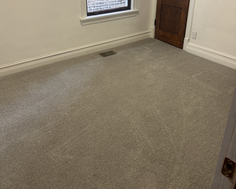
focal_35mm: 32
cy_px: 50
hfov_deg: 55.7
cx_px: 116
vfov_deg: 44.5
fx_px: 224
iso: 125
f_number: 1.78
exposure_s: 1/120
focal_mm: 6.86
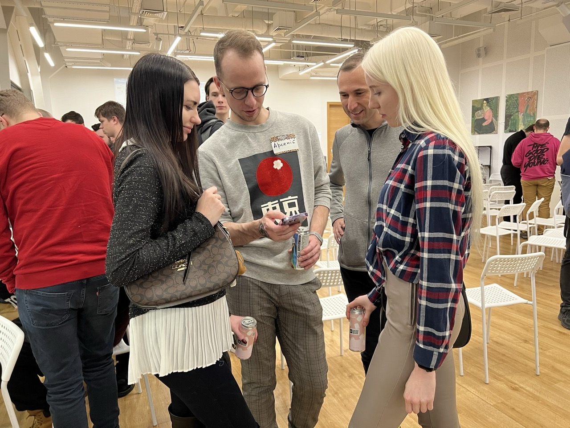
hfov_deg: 67.3
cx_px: 285
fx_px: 428
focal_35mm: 26
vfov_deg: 53.1
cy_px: 214
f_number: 1.5
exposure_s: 1/50
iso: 160
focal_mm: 5.7
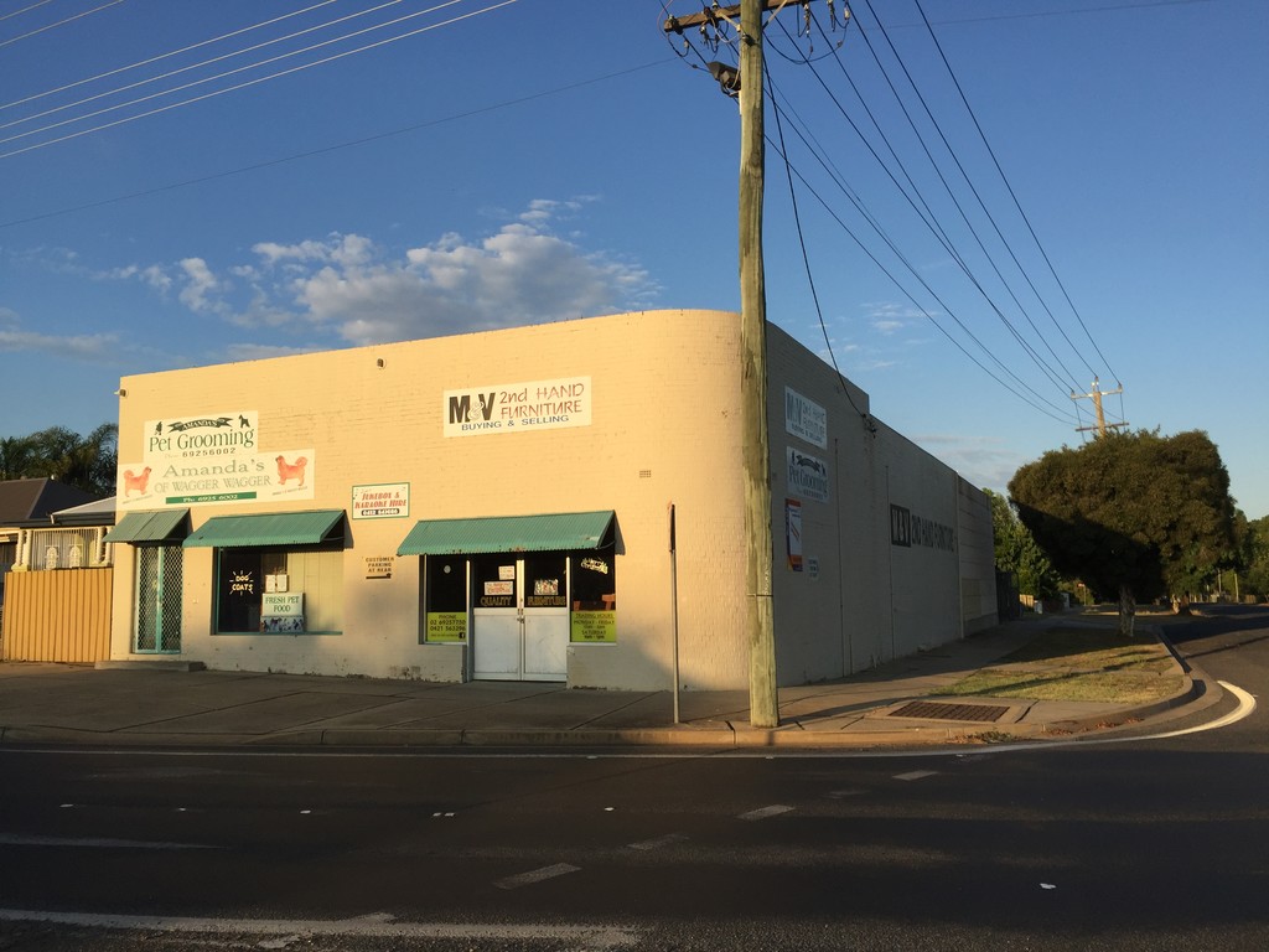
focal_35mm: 29
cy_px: 476
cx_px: 634
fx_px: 1063
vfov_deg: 48.2
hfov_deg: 61.7
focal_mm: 4.15
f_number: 2.2
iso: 32
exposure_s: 1/1522
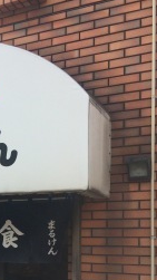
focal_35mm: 63
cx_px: -35
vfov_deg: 32.3
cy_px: 228
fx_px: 467
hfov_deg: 18.1
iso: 32
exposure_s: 1/954
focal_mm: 4.15
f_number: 2.2
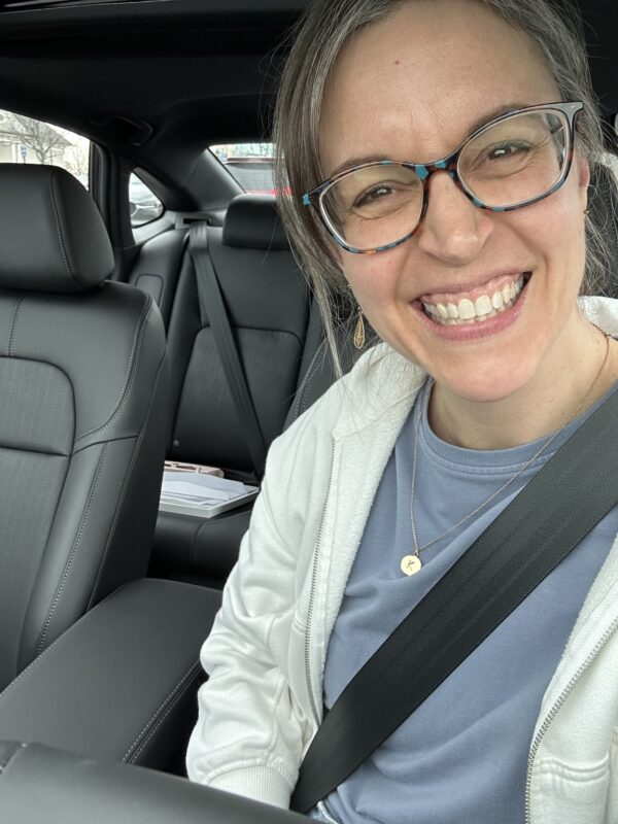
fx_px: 714
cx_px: 309
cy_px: 412
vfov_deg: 60.0
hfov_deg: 46.8
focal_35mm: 30
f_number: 1.9
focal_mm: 2.69
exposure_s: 1/91
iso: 80
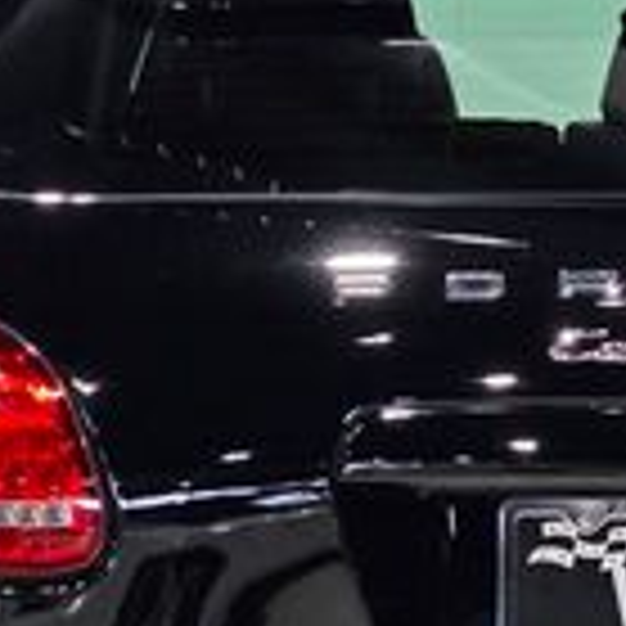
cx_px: 698
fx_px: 5729
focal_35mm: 280
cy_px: 612
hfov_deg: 6.2
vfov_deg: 6.2
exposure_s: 1/120
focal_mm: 7.9
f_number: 2.4
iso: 250
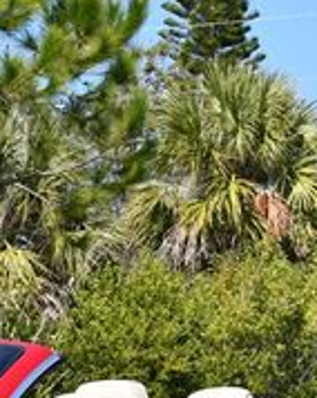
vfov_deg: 10.8
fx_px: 2068
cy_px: 429
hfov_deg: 8.5
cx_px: -181
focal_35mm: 176
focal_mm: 26
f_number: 8
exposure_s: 1/250
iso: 125
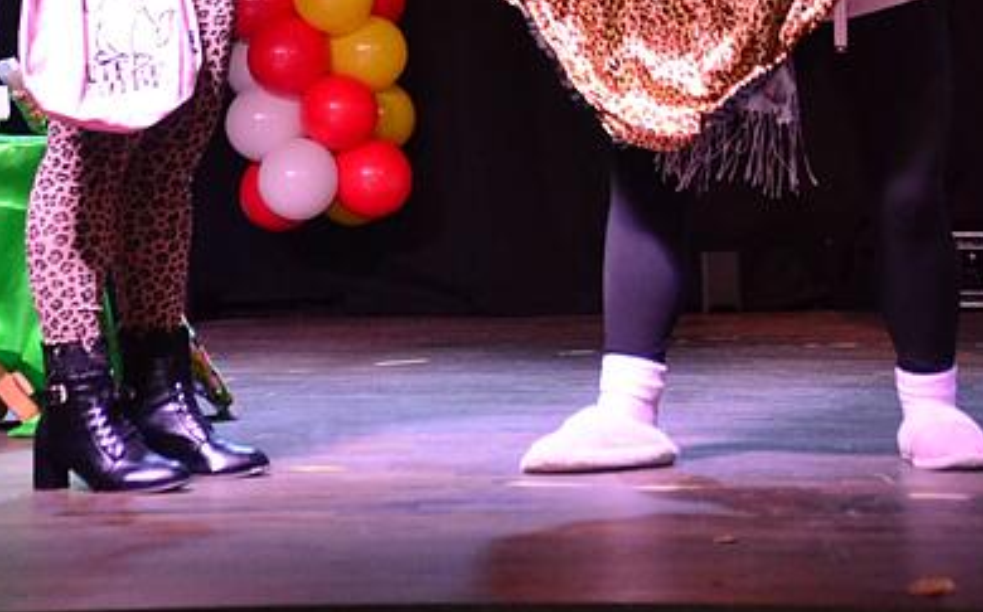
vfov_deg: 9.1
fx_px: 3774
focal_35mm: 141
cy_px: -191
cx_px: 488
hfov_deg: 14.8
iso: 3200
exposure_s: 1/160
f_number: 5.6
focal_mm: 50
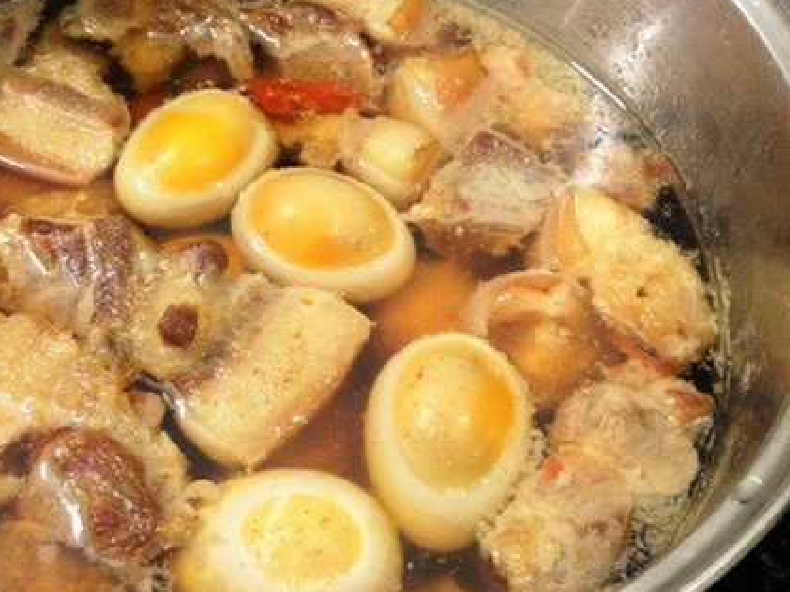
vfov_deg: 29.6
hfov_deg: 38.4
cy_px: 230
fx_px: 1118
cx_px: 244
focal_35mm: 49
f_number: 2.4
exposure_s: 1/15
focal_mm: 4.12
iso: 400
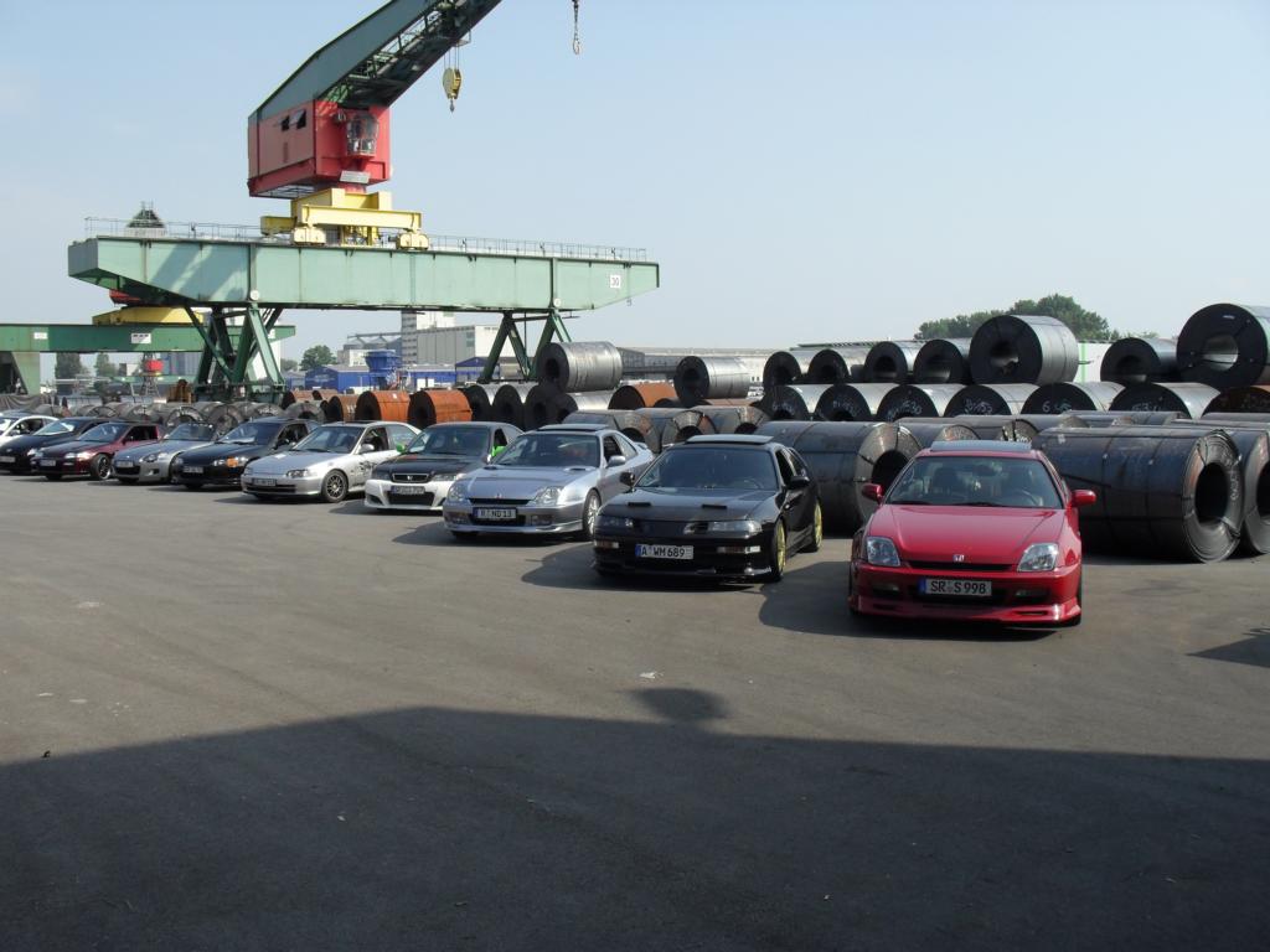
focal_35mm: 35
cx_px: 635
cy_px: 476
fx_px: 1284
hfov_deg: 52.6
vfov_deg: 40.7
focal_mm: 6.3
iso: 100
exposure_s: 1/180
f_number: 8.4
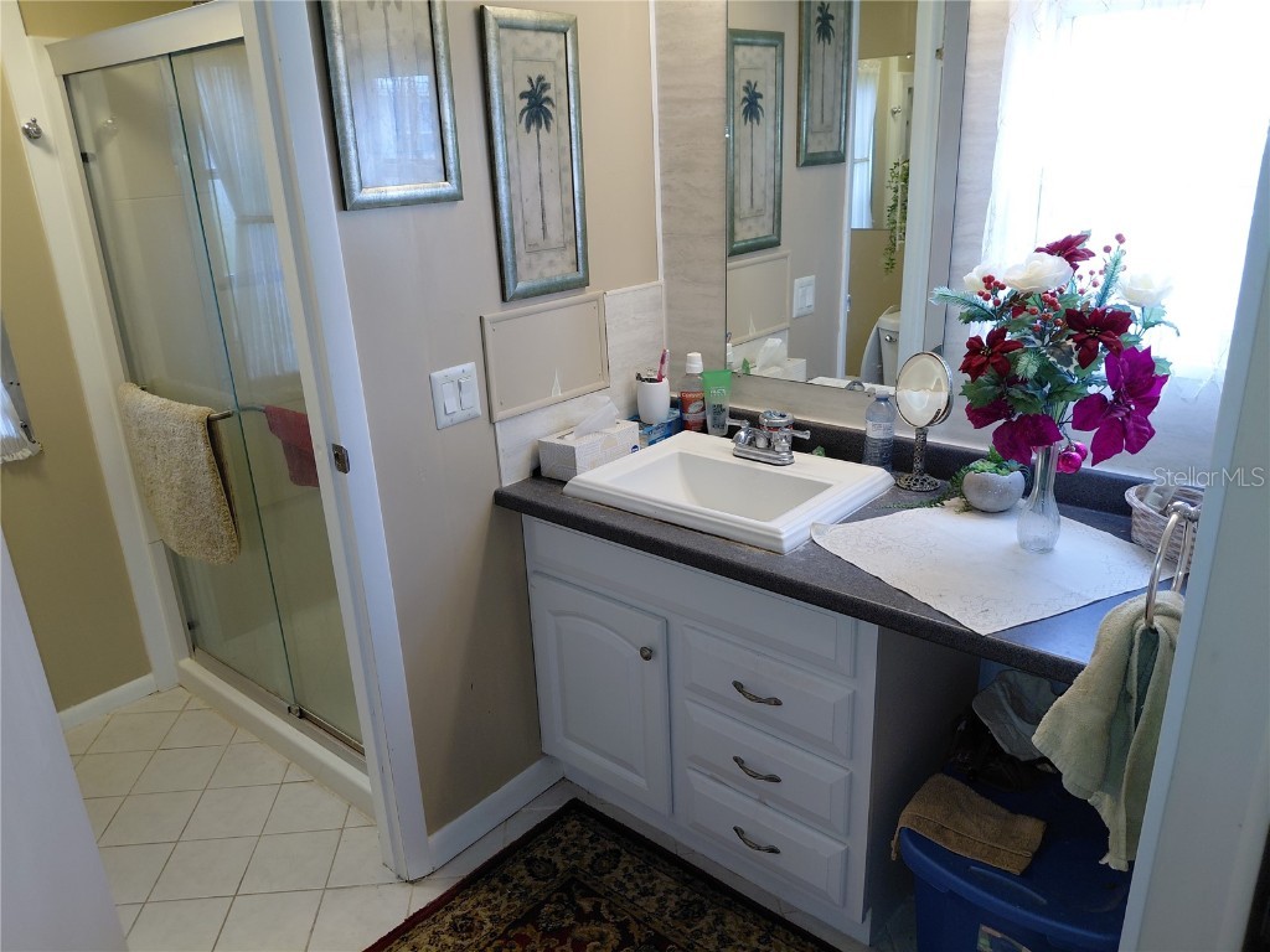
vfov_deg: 54.9
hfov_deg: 69.4
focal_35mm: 25
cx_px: 635
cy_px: 476
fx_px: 917
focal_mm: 4.69
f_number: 1.8
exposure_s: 1/120
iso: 200
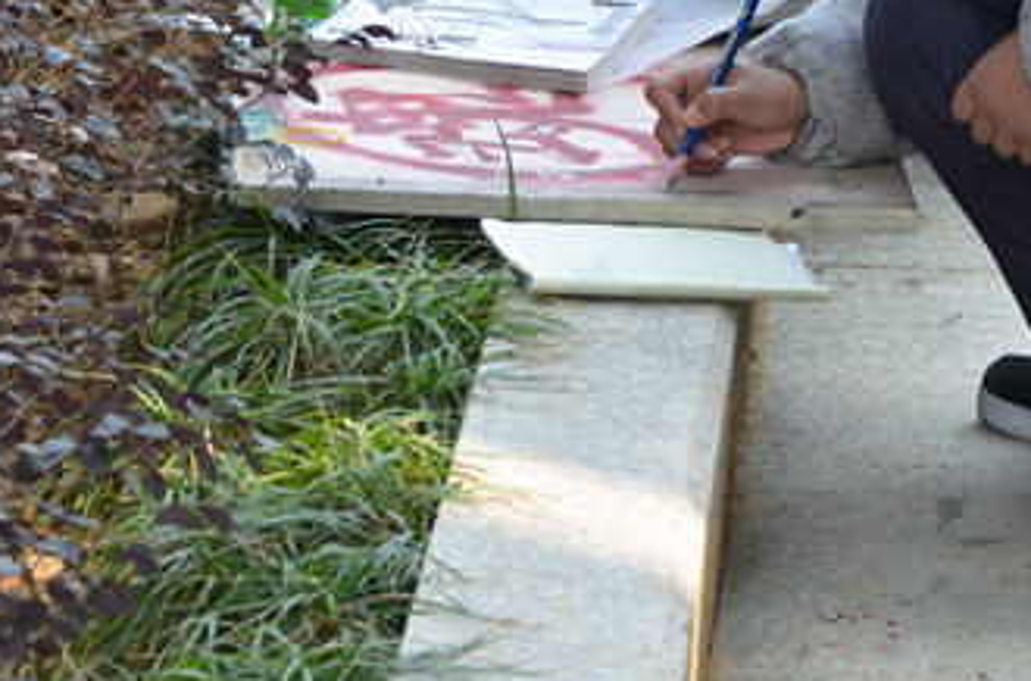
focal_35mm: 266
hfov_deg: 7.7
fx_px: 7596
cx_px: 953
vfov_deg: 5.1
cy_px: 116
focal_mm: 90
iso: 100
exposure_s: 1/30
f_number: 10
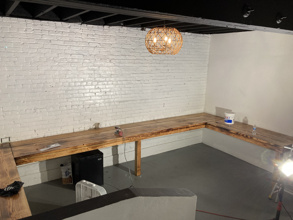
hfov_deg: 63.4
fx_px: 237
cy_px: 110
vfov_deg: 49.7
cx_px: 146
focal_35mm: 28
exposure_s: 1/60
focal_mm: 3.99
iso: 125
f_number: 1.8
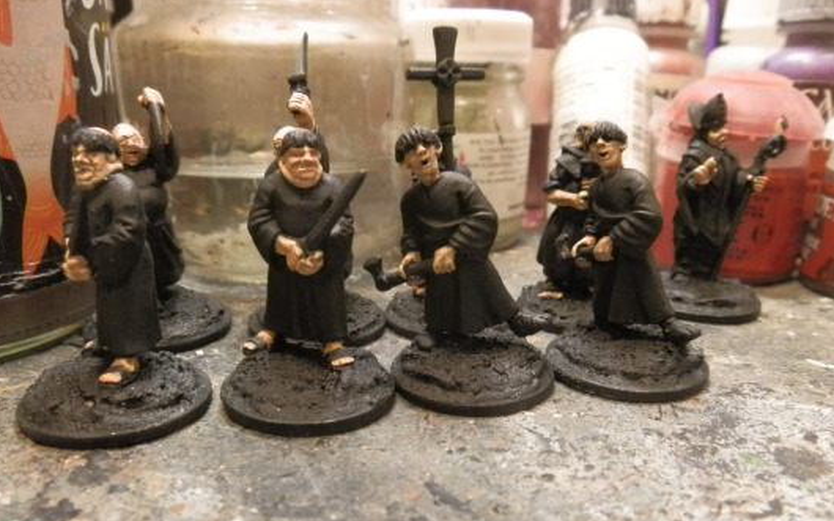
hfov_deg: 62.9
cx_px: 415
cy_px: 313
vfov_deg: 41.6
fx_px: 682
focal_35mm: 30
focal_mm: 5
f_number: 3.1
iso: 400
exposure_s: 1/50
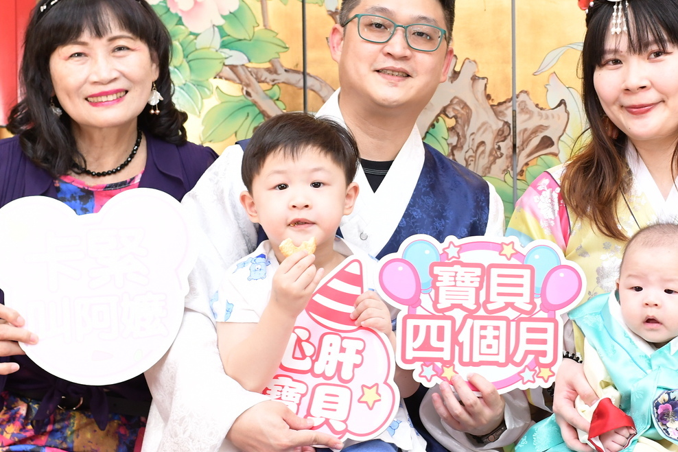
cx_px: 522
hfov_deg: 23.6
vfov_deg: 16.1
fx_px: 1601
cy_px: 225
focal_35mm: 85
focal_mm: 35
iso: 1000
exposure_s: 1/200
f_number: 4.5
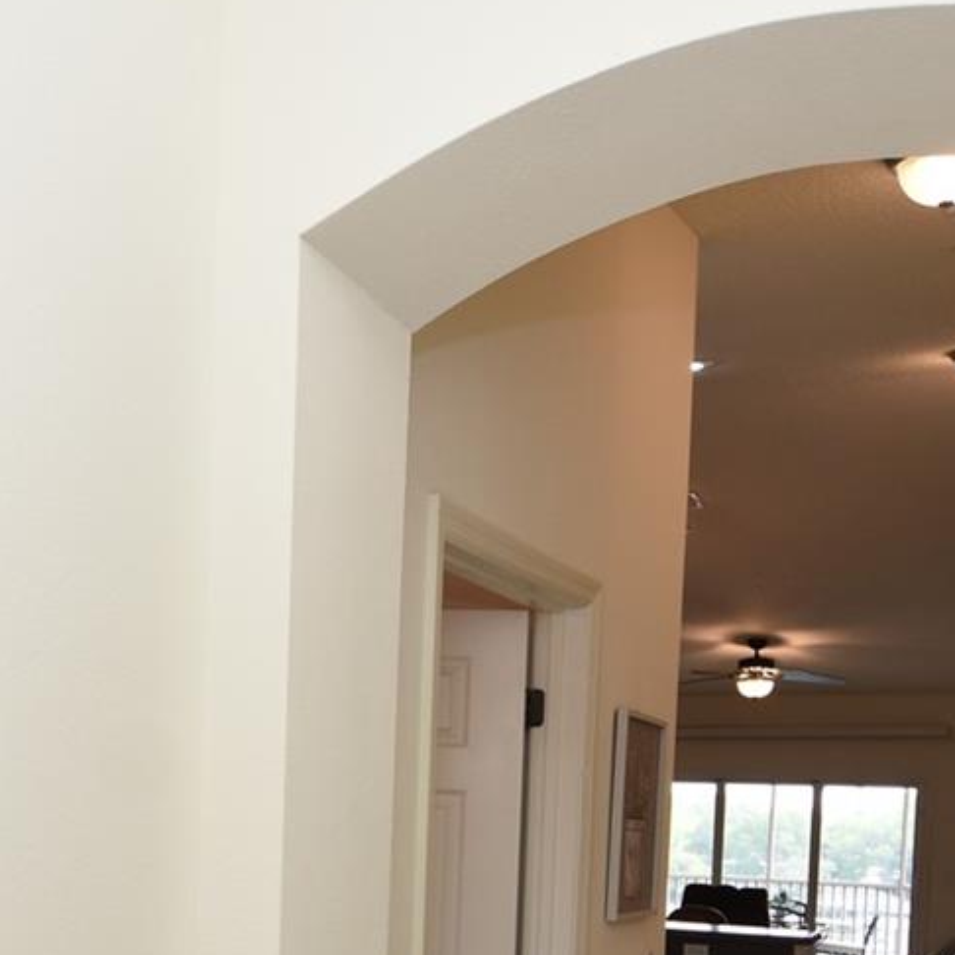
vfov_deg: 36.9
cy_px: 896
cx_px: 310
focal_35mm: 42
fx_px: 1311
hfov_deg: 39.5
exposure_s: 1/60
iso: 200
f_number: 4
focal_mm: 10
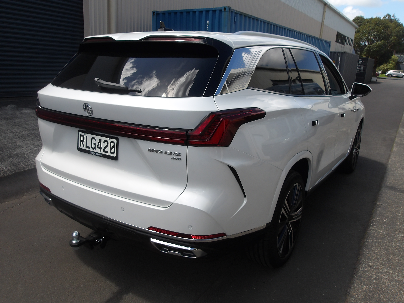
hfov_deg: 65.3
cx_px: 202
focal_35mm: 27
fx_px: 315
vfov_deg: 51.4
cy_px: 152
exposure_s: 1/94
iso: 100
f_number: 10.4
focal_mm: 4.9
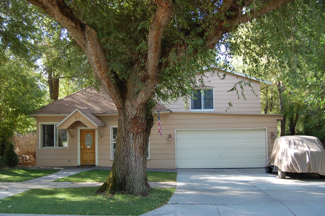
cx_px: 162
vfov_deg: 36.8
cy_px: 108
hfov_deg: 53.2
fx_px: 325
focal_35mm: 36
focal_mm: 24
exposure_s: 1/125
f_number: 5.6
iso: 400
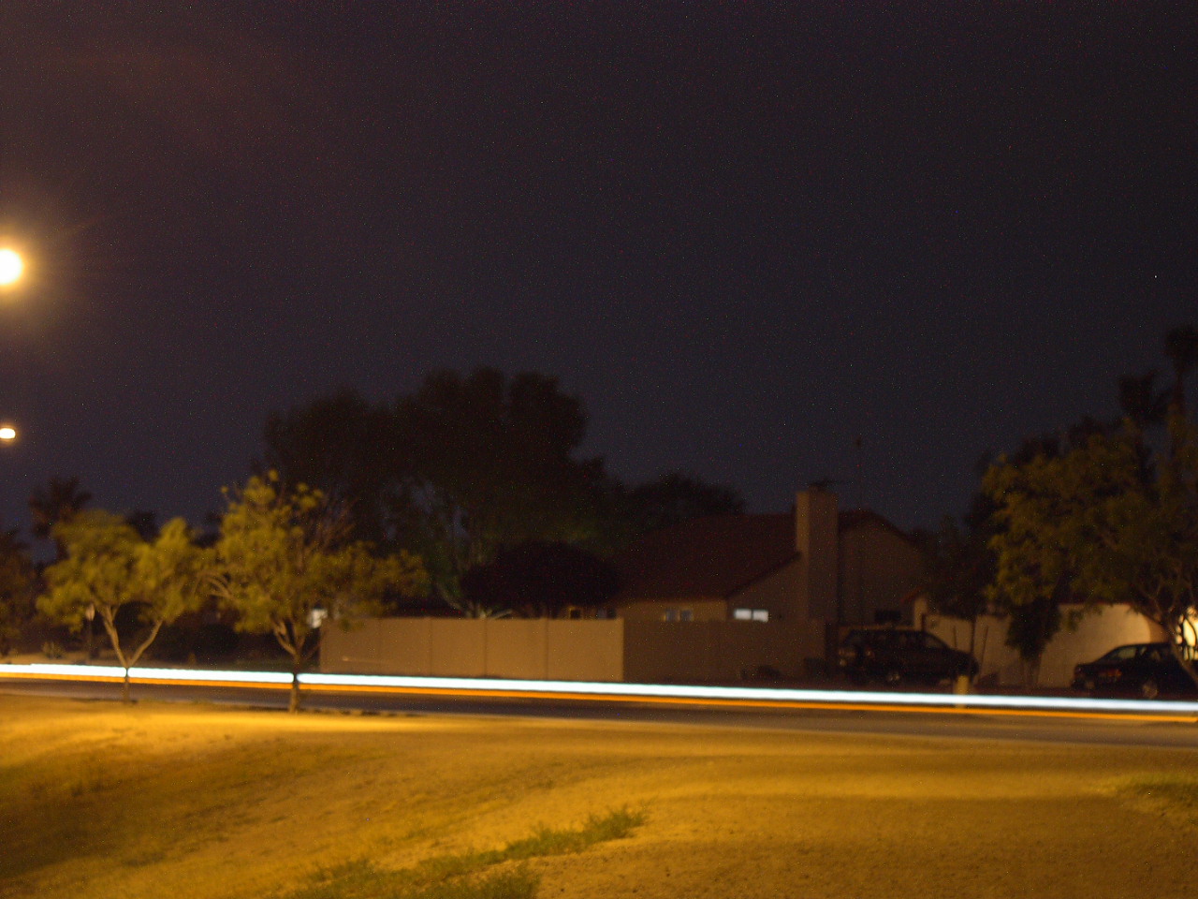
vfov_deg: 17.0
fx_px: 3011
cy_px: 450
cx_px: 599
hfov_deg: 22.5
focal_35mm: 87
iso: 100
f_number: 4.4
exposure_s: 8
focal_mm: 18.4
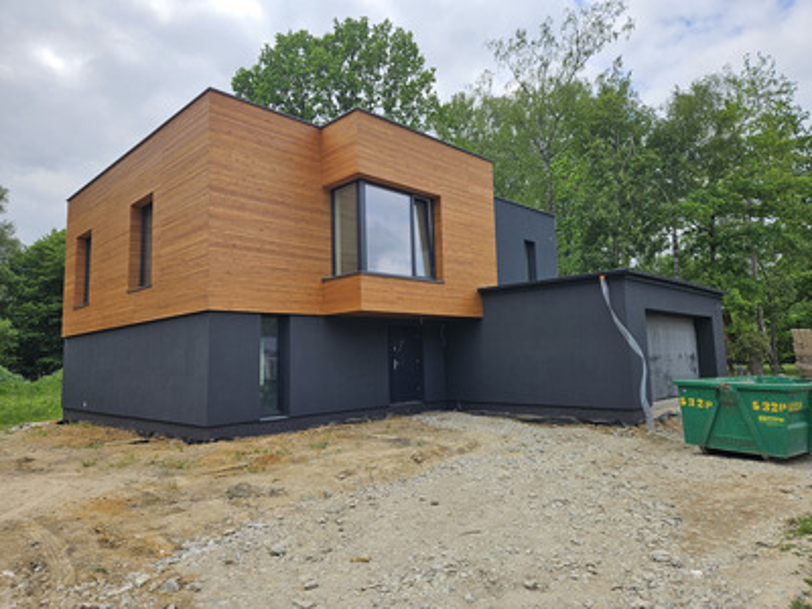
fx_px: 540
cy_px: 304
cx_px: 406
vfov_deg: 58.9
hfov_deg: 73.9
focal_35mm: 23
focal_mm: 5.4
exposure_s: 1/1718
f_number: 1.8
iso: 25
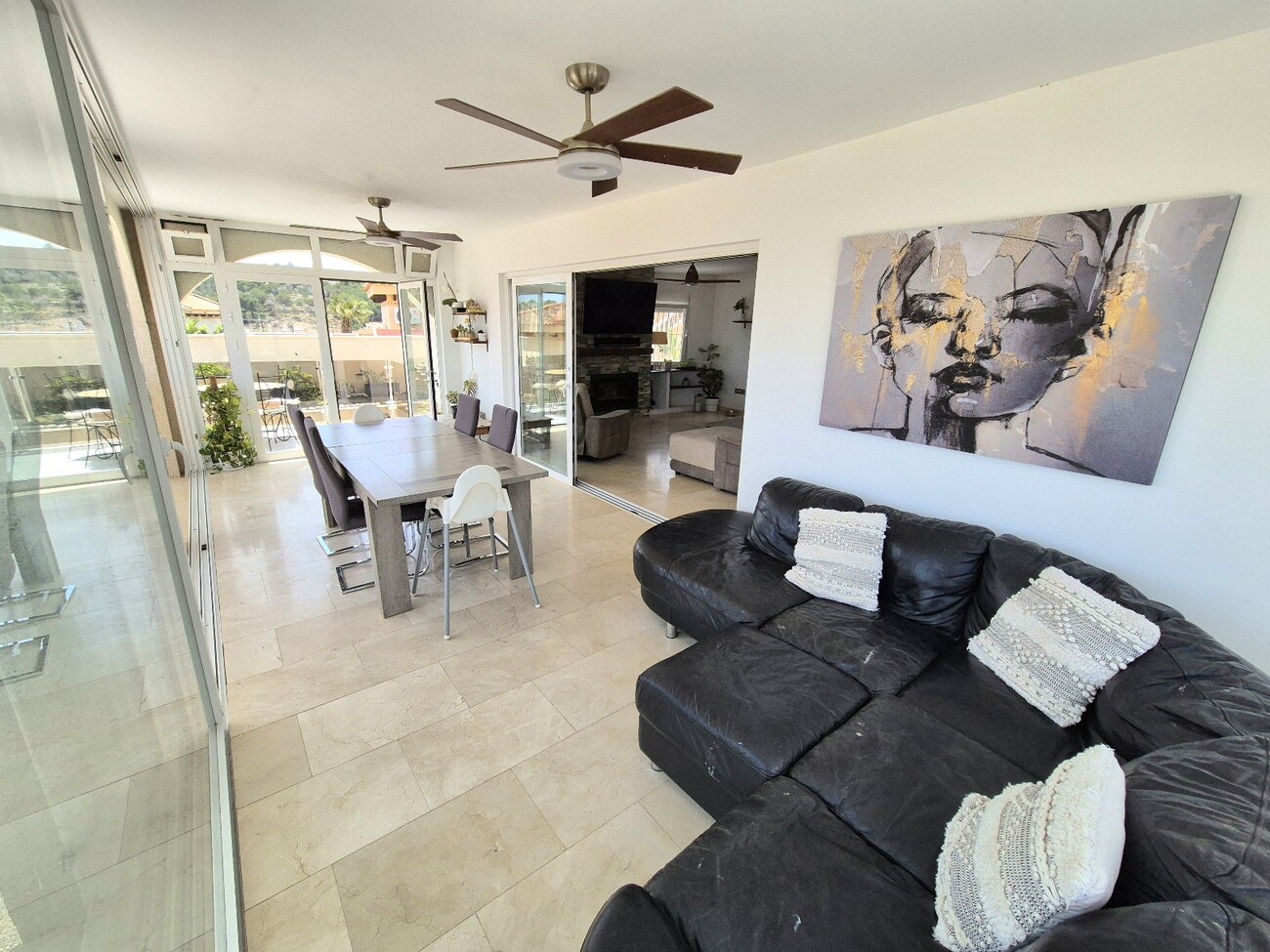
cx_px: 635
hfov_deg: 106.2
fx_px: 477
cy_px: 476
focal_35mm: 13
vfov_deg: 89.9
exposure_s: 1/2000
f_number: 2.2
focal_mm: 2.2
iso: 160
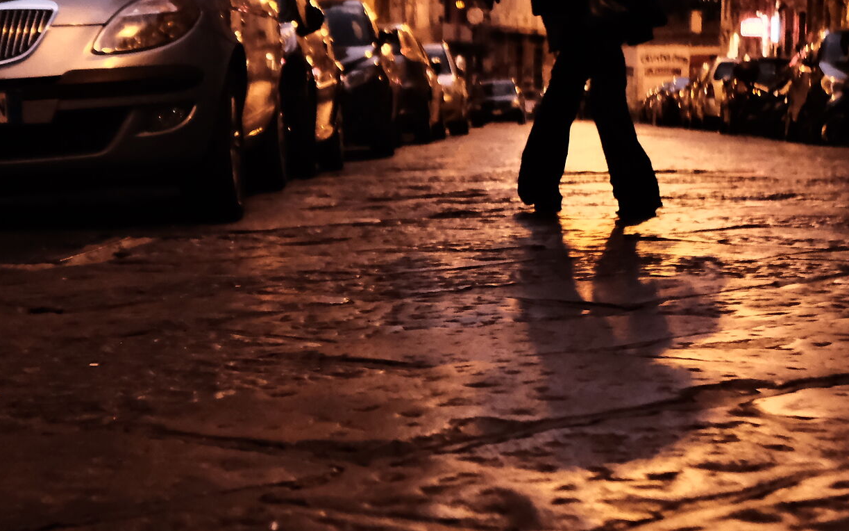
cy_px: 279
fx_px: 1897
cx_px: 363
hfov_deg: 25.2
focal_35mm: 82
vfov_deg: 15.9
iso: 8000
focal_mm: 27
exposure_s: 1/180
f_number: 2.8
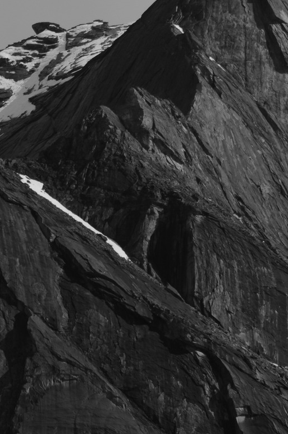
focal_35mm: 272
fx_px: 3271
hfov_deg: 5.0
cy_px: 293
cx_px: 76
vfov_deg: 7.6
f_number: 5
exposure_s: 1/2000
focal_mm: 70
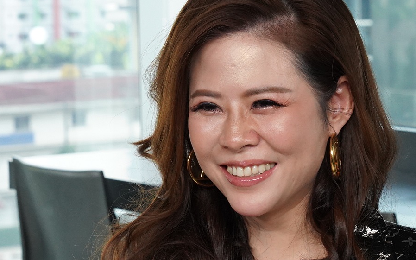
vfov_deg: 6.4
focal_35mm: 203
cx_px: 305
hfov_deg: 10.3
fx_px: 2301
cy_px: 271
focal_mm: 85
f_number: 10
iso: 4000
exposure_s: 1/160
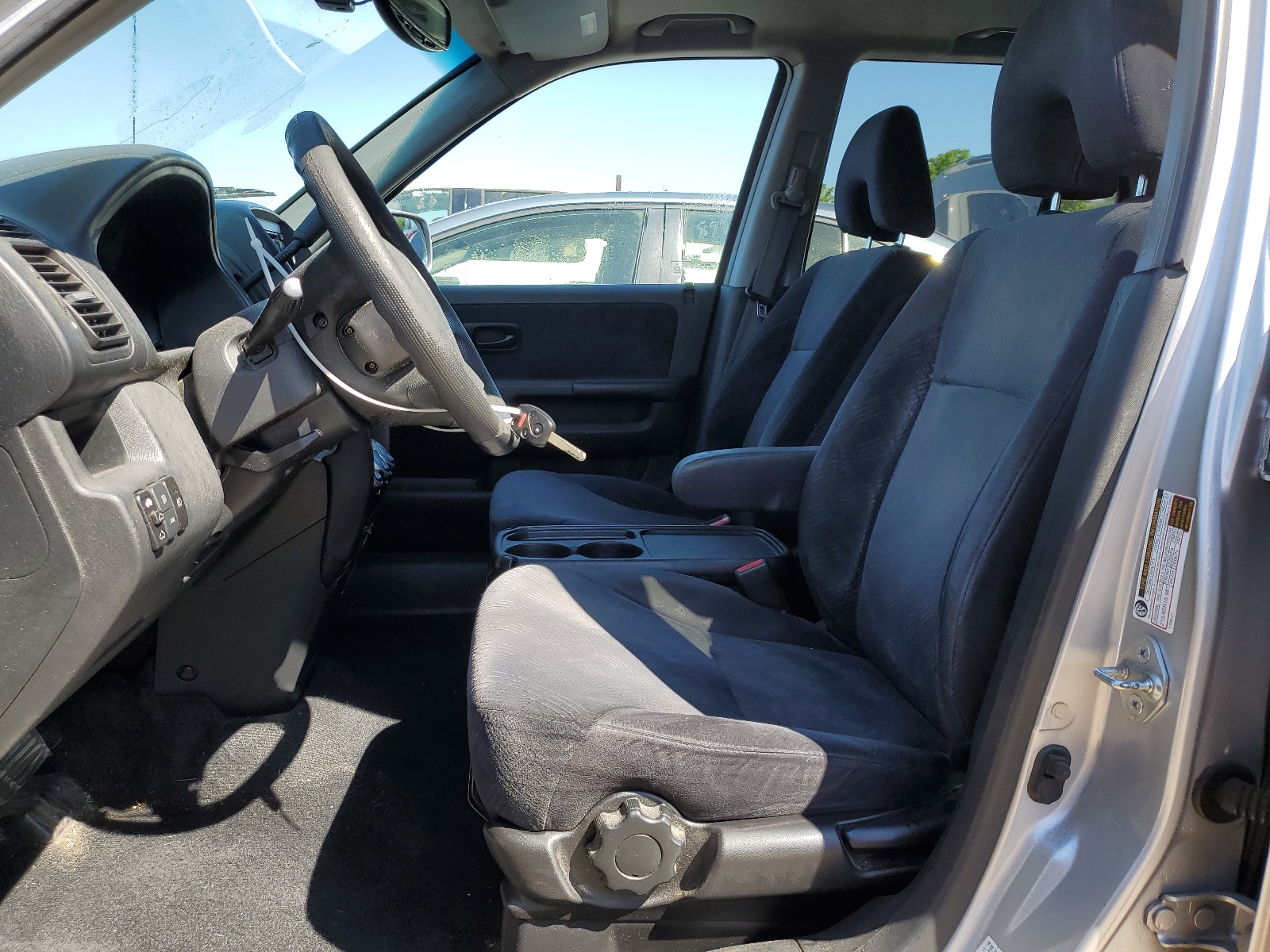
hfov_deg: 67.3
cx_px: 635
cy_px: 476
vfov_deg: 53.1
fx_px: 954
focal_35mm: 26
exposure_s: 1/769
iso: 50
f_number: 1.5
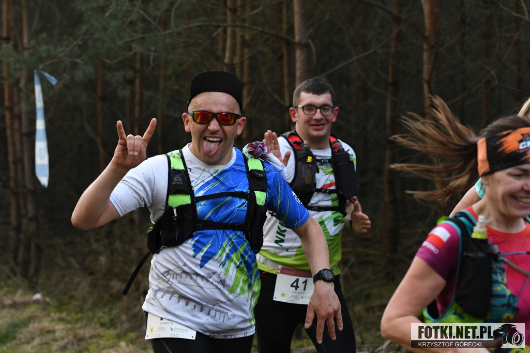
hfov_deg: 17.1
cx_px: 265
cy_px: 176
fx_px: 1766
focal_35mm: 120
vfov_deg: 11.4
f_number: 3.5
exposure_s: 1/500
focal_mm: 80
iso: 1600
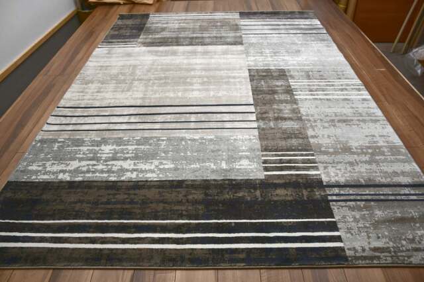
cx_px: 212
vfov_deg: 43.6
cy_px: 141
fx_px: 353
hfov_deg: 62.0
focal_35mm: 30
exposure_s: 1/250
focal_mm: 20
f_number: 4
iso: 400
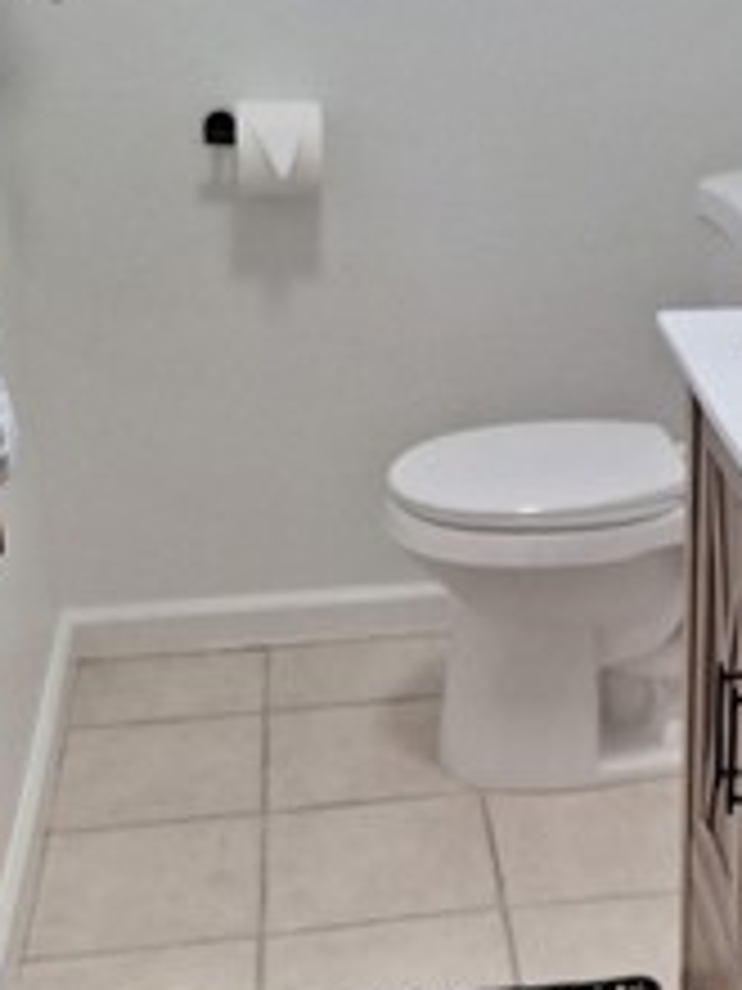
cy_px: 472
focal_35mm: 67
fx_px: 1915
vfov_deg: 29.0
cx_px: 657
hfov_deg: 21.5
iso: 40
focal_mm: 5.54
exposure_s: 1/121
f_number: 1.8
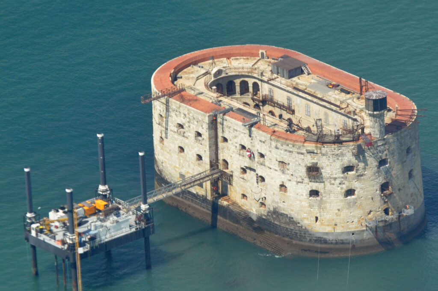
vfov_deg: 5.5
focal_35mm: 248
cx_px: 219
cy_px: 146
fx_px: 3007
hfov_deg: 8.3
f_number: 5.6
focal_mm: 165
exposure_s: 1/1600
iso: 400
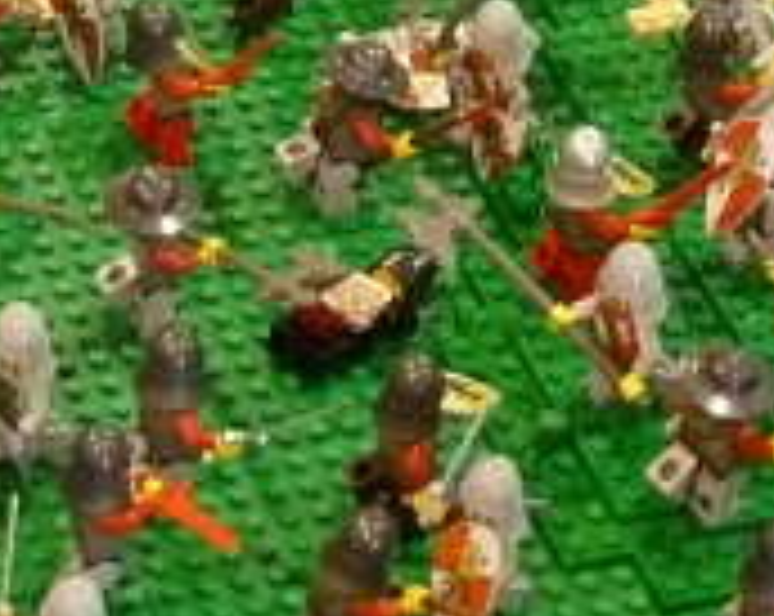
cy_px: -418
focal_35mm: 200
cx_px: -90
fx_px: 4574
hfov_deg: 9.6
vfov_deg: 7.5
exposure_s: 1/30
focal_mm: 9.1
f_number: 3.9
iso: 800
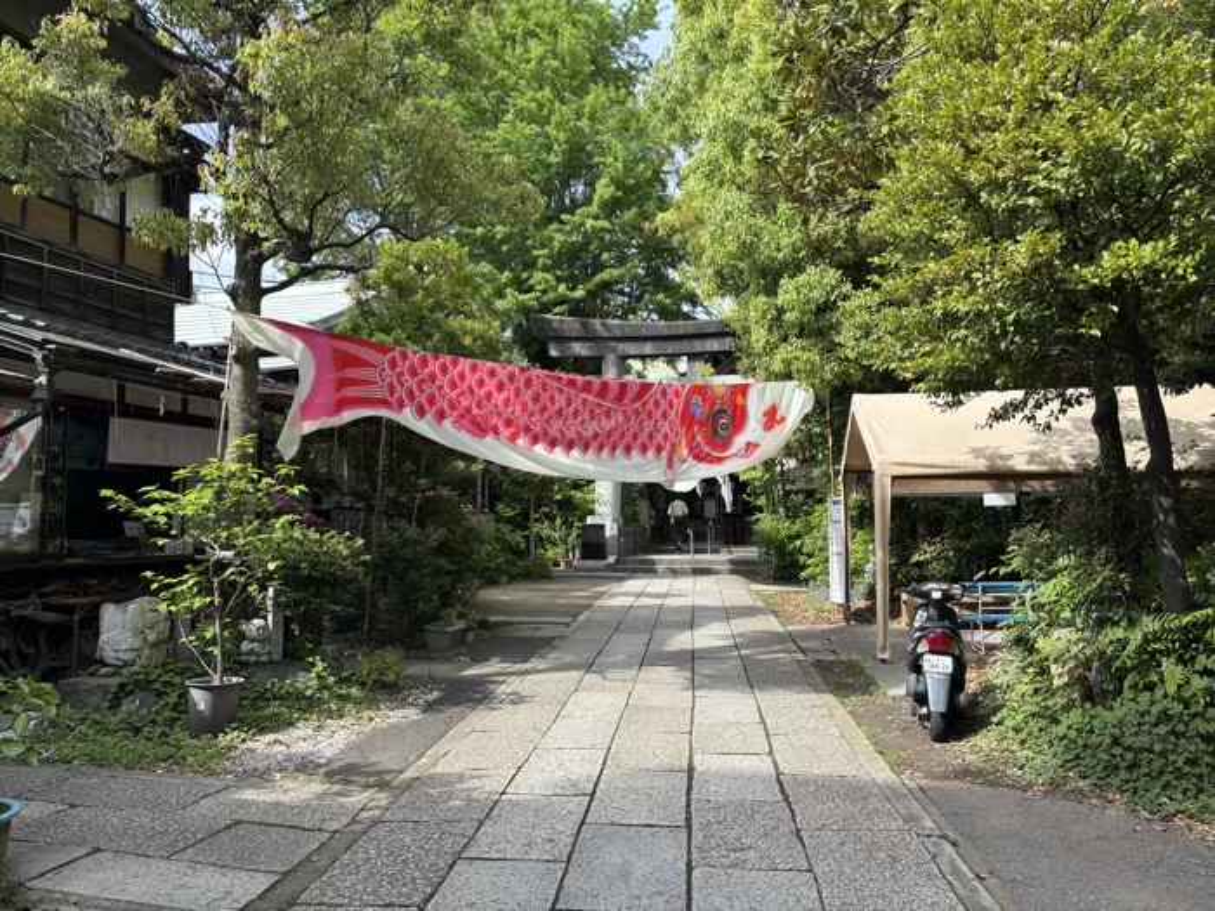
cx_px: 608
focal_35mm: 26
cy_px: 456
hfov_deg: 67.3
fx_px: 913
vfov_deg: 53.1
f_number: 1.6
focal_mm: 5.96
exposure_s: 1/997
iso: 50
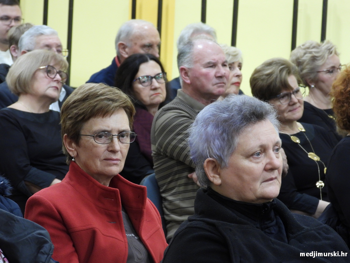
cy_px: 132
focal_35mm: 215
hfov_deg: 9.2
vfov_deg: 6.9
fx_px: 2174
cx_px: 175
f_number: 4.5
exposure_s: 1/15
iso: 500
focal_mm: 38.6
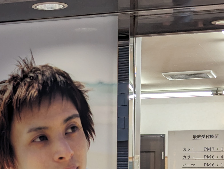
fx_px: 810
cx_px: -33
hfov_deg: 15.3
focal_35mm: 125
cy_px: 171
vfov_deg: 11.8
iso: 60
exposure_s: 1/99.9
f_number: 1.85
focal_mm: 6.81
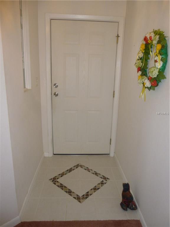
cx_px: 85
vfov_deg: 69.4
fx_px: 164
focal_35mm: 25
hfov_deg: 54.9
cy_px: 114
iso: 160
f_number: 3.1
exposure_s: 1/60
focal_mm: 4.5
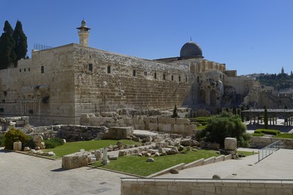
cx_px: 146
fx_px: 260
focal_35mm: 32
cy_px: 98
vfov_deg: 41.1
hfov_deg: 58.7
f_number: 14
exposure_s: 1/320
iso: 200
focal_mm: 32
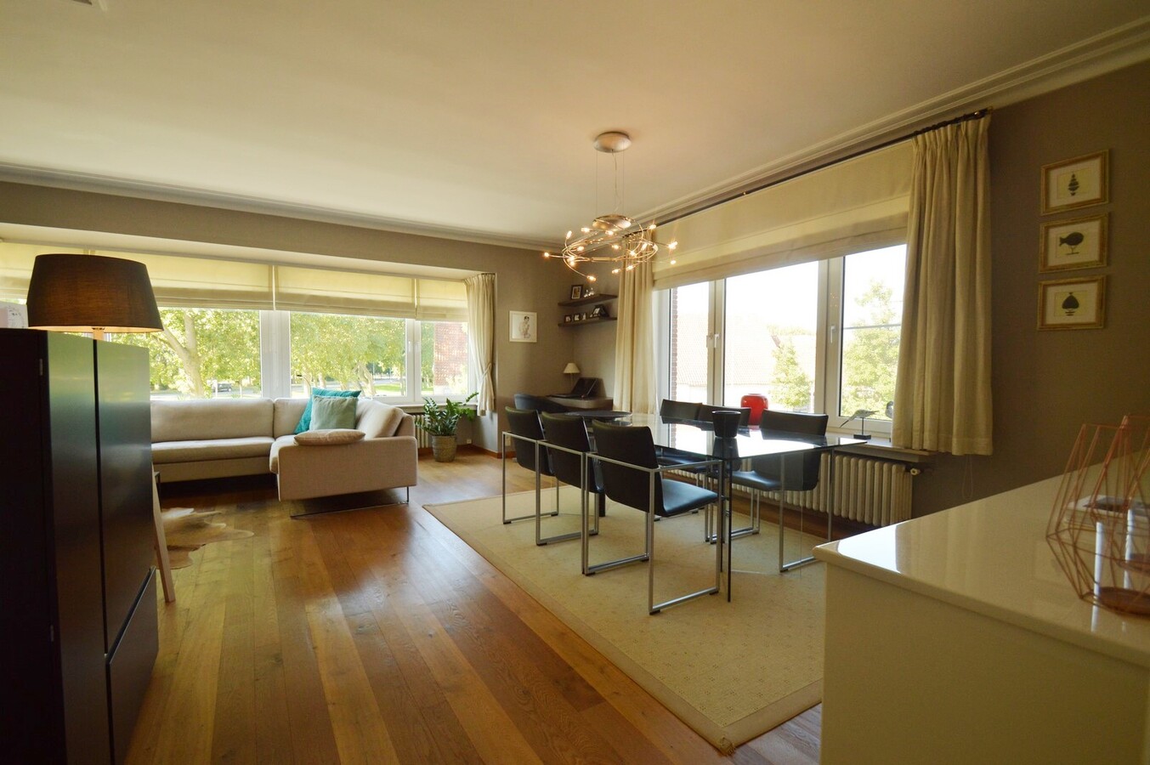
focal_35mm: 15
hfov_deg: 100.4
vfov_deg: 77.2
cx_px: 575
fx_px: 479
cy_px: 382
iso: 400
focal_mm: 10
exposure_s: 1/125
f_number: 5.6
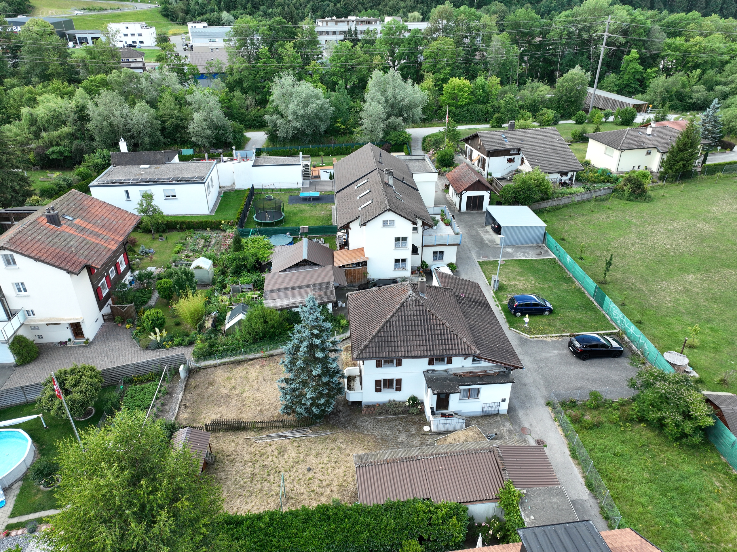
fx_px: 511
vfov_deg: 56.8
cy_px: 276
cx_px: 368
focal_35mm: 24
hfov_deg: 71.6
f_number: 2.8
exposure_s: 1/400
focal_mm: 12.29
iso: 110
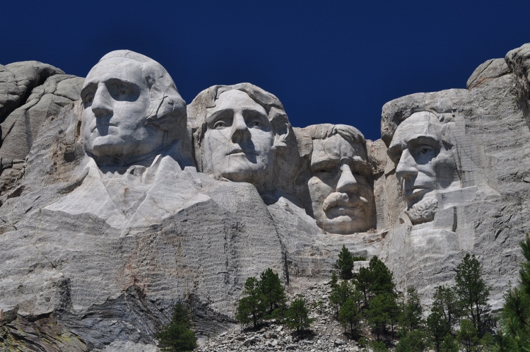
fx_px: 2426
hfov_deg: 12.5
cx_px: 265
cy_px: 176
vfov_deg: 8.3
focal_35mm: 165
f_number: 13
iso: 200
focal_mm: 110
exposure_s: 1/125
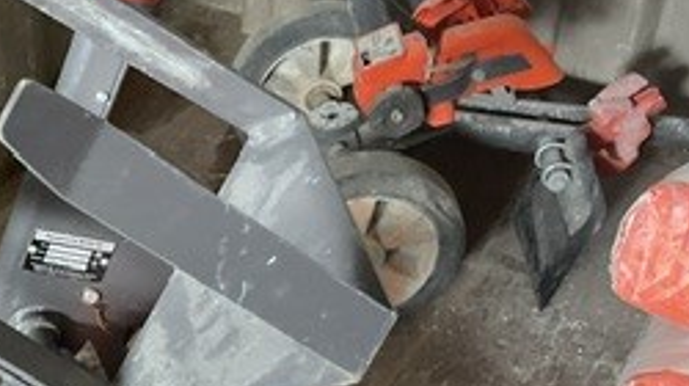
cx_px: 44
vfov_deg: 14.3
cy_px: 491
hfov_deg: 25.3
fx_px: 1478
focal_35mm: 81
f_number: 1.8
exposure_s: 1/25
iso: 320
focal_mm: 3
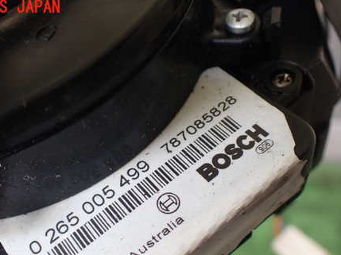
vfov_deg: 33.9
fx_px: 413
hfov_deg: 44.8
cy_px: 176
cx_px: 154
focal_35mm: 42
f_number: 2.3
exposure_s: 1/125
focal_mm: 5.4
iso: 200
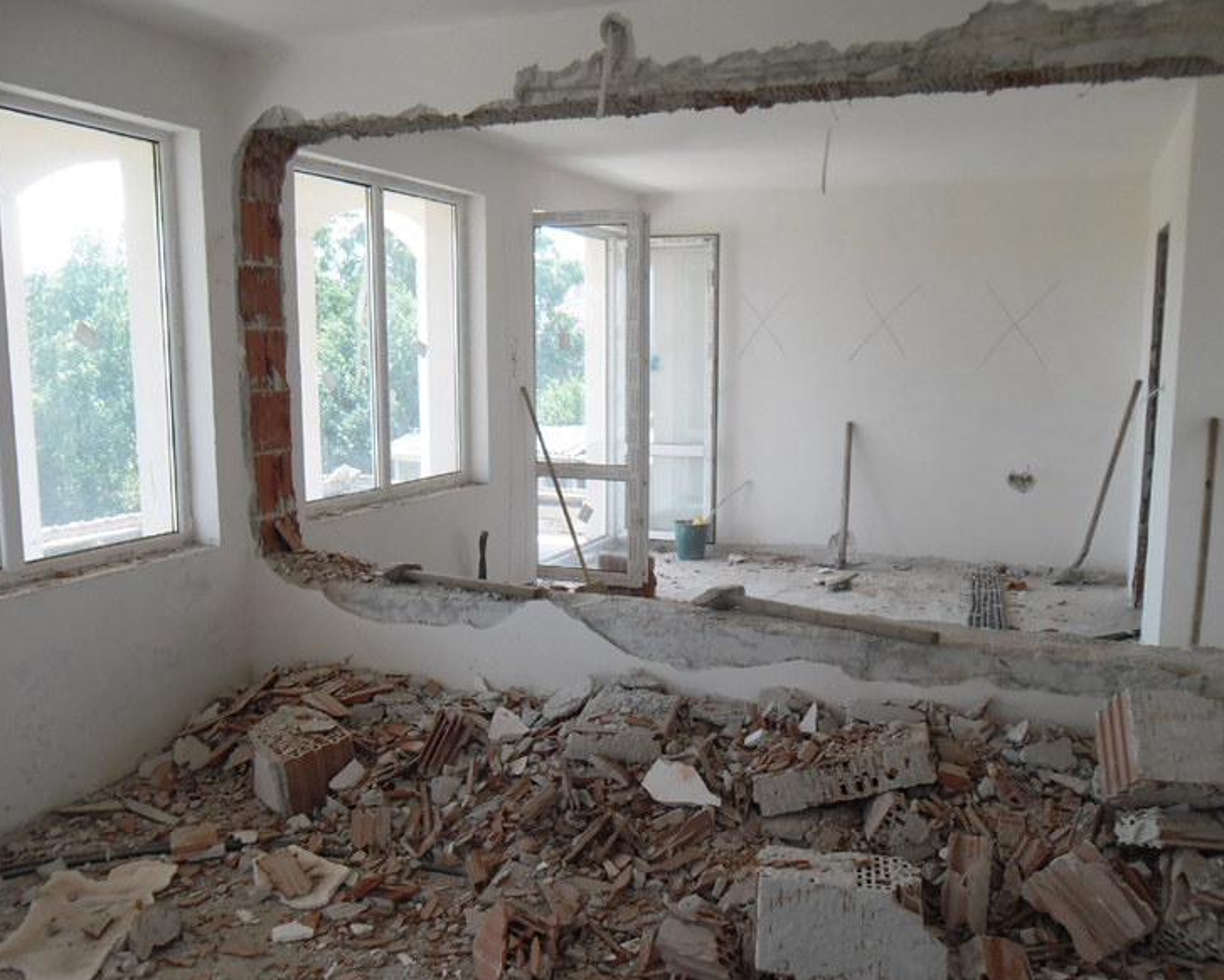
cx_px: 636
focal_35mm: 29
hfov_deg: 60.4
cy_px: 502
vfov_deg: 50.0
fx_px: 1051
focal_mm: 4.9
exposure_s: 1/90
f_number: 3.5
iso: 100
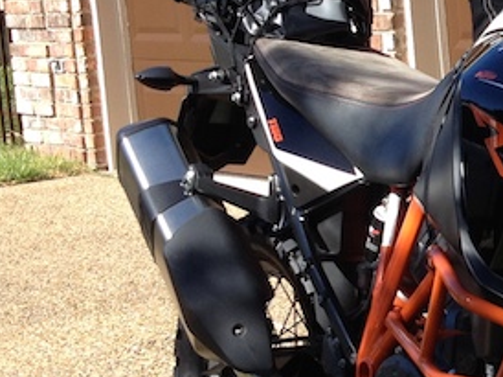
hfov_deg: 14.2
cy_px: 285
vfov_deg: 11.3
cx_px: 725
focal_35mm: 131
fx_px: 1902
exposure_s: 1/863
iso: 50
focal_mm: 4.28
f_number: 2.4
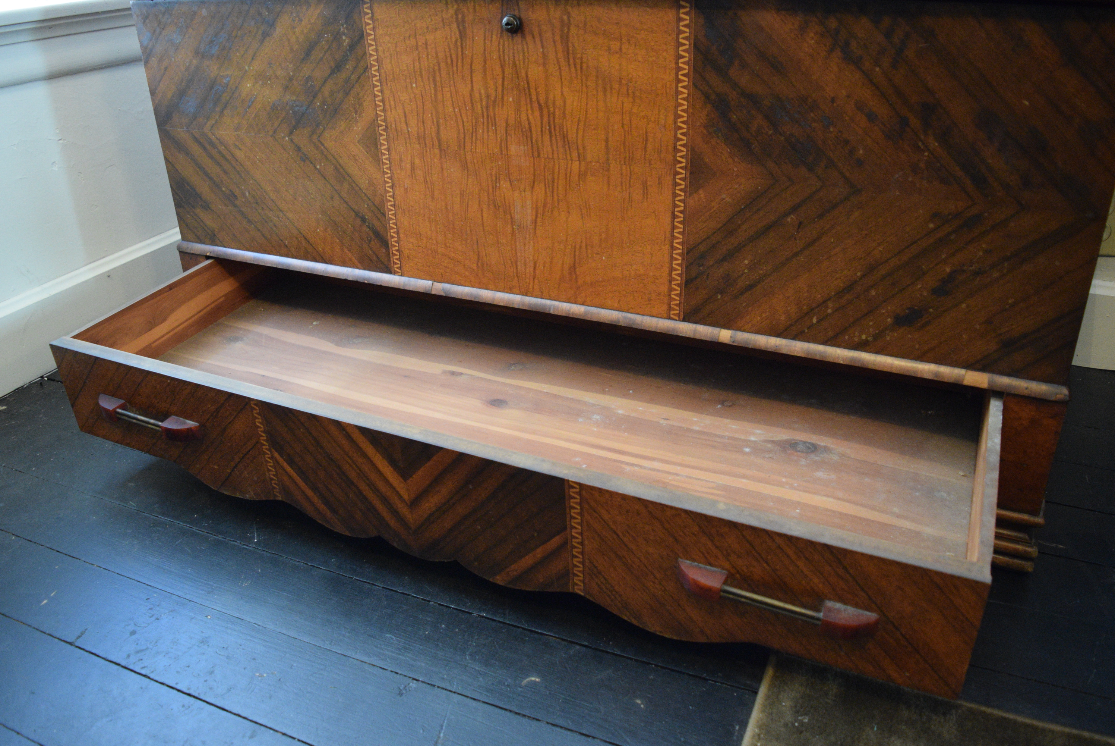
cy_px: 373
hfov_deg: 67.3
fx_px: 837
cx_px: 558
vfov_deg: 48.0
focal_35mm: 27
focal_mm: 18
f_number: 3.5
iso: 3600
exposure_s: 1/60
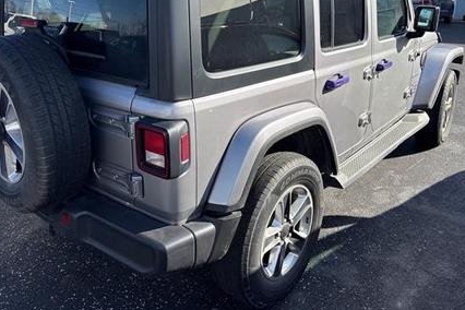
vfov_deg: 40.7
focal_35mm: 32
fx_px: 413
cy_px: 111
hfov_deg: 58.6
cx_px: 211
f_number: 1.6
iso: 50
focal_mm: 5.96
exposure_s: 1/1484
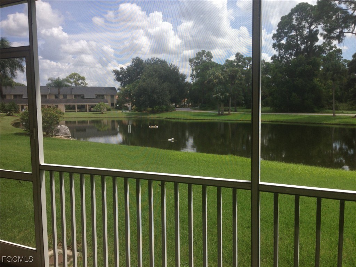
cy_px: 134
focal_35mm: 33
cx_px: 178
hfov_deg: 55.4
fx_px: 339
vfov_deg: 42.9
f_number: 2.4
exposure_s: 1/536
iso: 50
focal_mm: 4.12
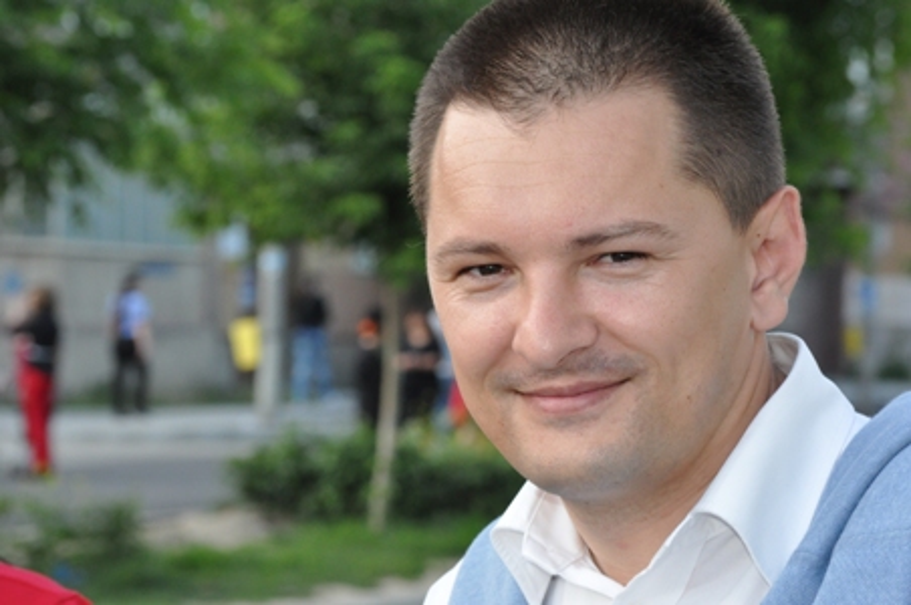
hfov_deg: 14.9
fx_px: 3487
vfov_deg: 9.9
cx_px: 456
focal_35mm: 138
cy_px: 302
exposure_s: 1/200
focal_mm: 92
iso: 1250
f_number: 10
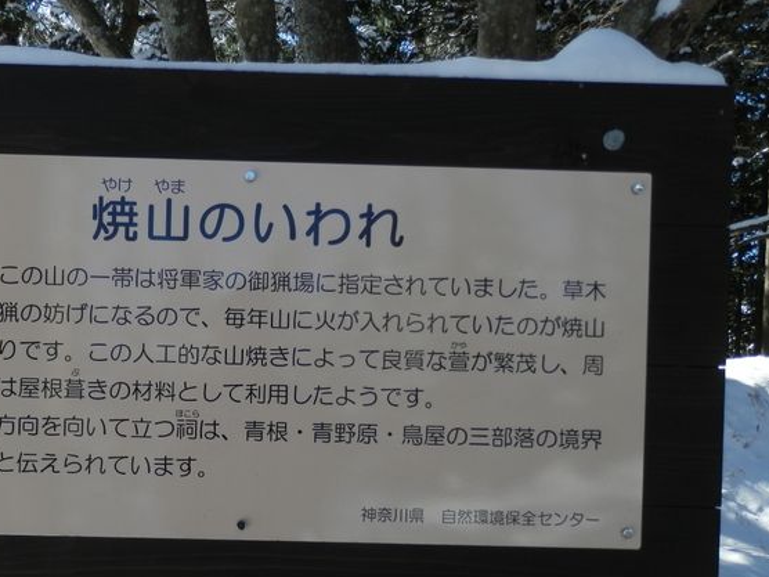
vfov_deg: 39.2
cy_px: 382
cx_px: 248
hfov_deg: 50.3
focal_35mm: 36
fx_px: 800
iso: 80
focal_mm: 4.5
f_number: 3
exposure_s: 1/640
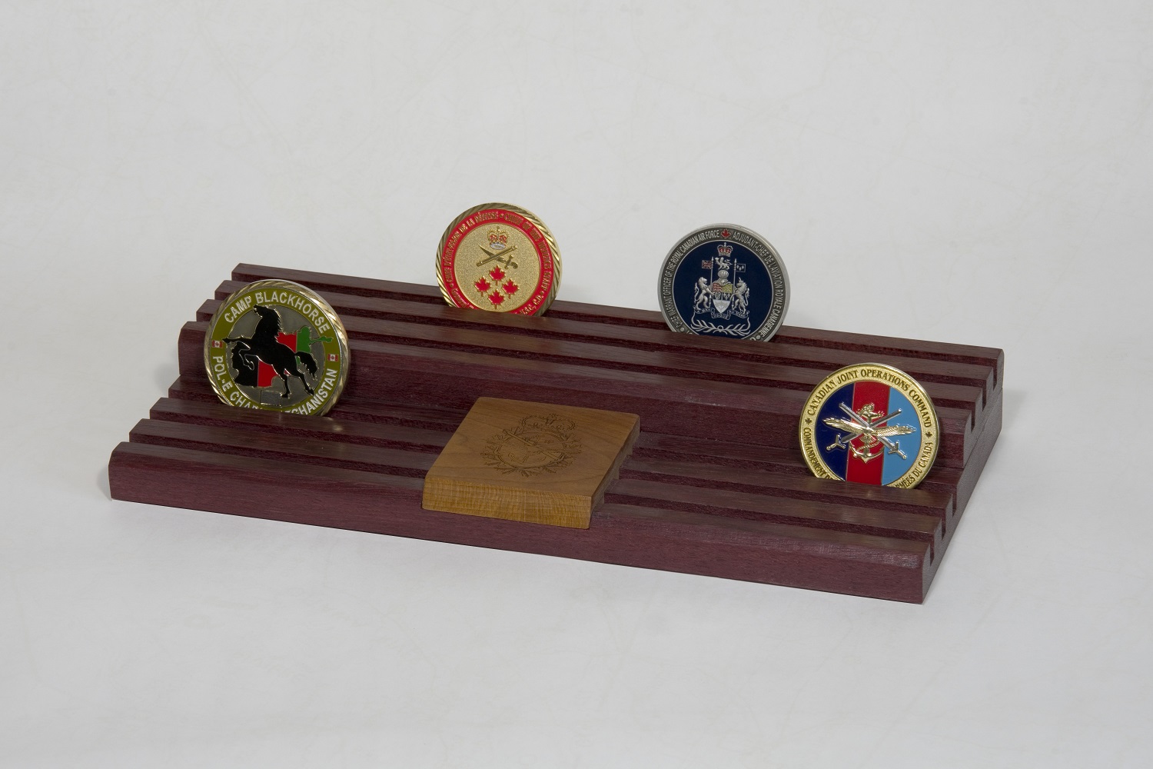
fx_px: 4419
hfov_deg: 14.9
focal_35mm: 138
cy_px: 384
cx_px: 576
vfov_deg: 9.9
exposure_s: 1/2.5
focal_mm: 92
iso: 400
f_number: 16
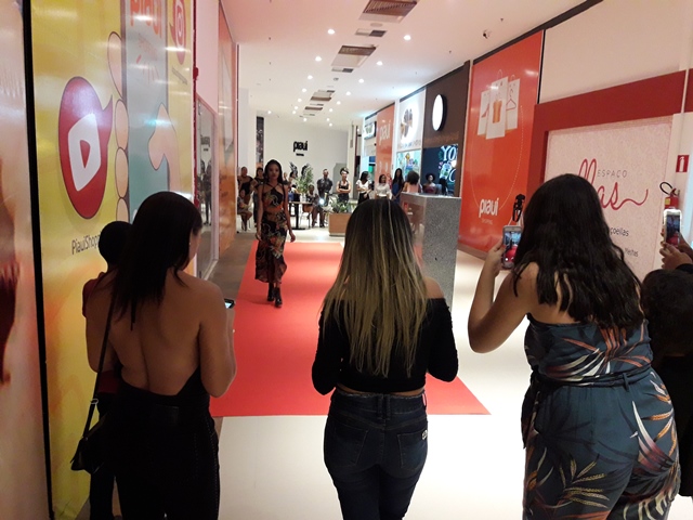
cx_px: 346
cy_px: 260
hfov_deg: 63.4
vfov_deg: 49.7
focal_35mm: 28
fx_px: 561
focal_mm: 3.7
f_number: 1.9
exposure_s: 1/24
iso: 250
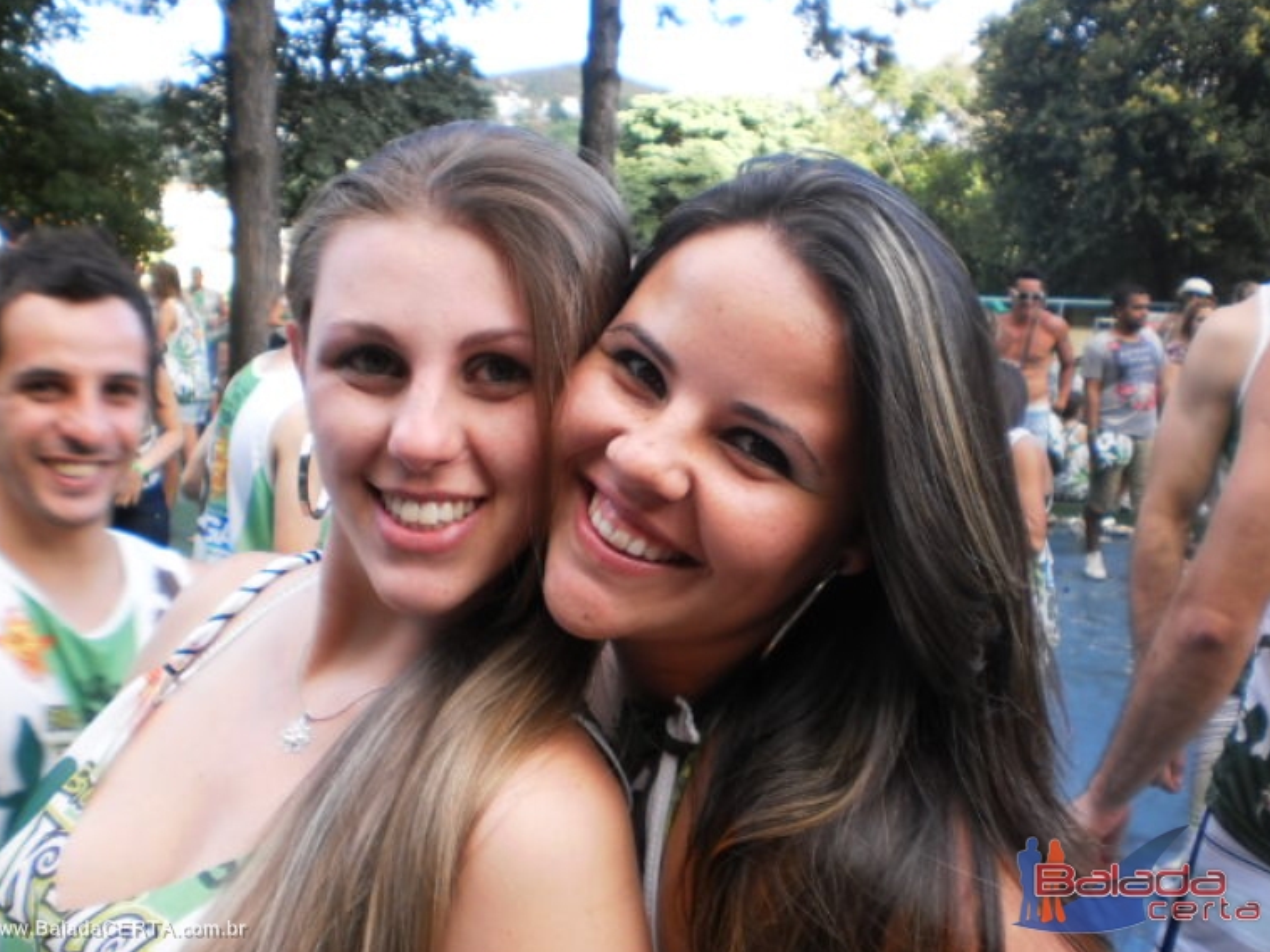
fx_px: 1394
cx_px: 618
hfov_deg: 49.0
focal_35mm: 38
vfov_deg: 37.7
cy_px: 459
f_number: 3.1
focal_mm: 6.3
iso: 100
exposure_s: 1/100
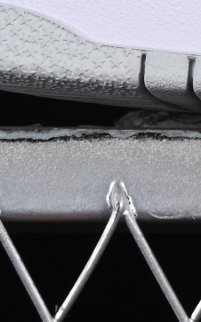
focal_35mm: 588
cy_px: -385
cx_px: 587
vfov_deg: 3.5
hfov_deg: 2.2
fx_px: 5158
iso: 160
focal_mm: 50
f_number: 8
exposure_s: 1/80
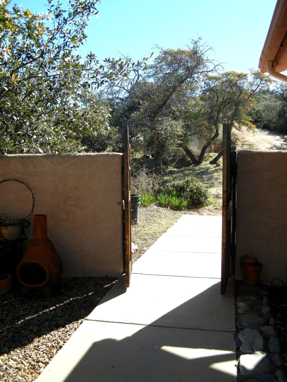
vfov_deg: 54.0
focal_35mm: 34
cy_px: 191
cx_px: 144
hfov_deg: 41.8
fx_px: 376
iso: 160
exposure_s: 1/261
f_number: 7.2
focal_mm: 6.2
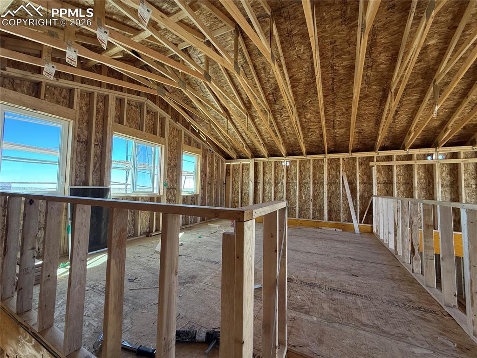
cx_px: 238
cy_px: 179
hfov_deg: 102.1
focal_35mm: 14
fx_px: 193
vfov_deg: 85.6
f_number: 2.2
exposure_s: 1/99
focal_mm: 2.22
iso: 125
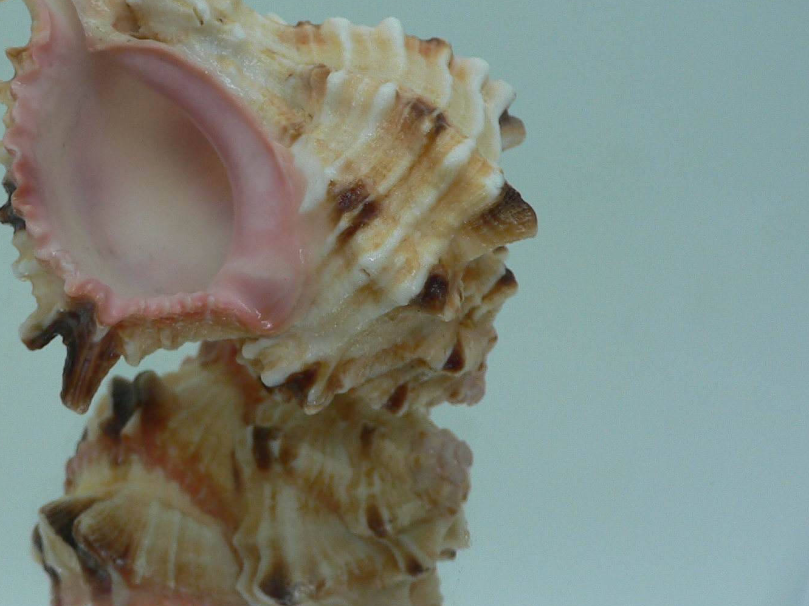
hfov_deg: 35.5
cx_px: 217
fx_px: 1239
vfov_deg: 27.3
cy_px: 189
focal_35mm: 53
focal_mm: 4.6
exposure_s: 1/60
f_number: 2.8
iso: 80
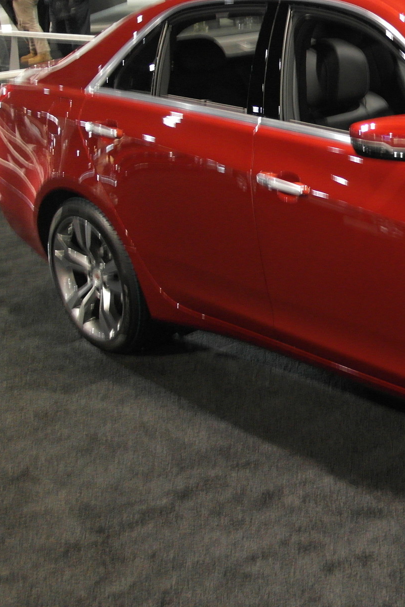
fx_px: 1046
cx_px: 610
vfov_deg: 32.2
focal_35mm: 62
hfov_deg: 19.2
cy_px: 230
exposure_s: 1/20
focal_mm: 20
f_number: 3.5
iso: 1600
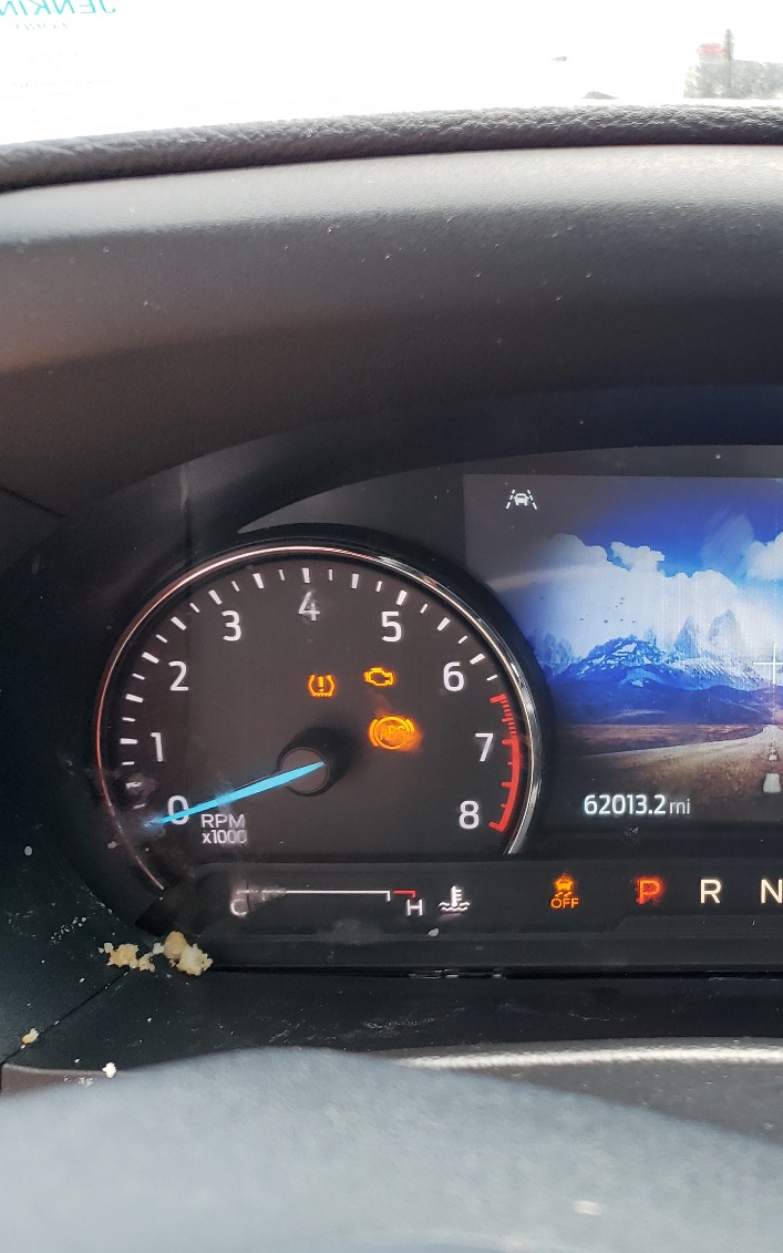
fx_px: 1331
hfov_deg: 30.5
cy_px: 658
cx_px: 783
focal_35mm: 39
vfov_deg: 50.4
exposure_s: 1/120
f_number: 1.5
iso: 59
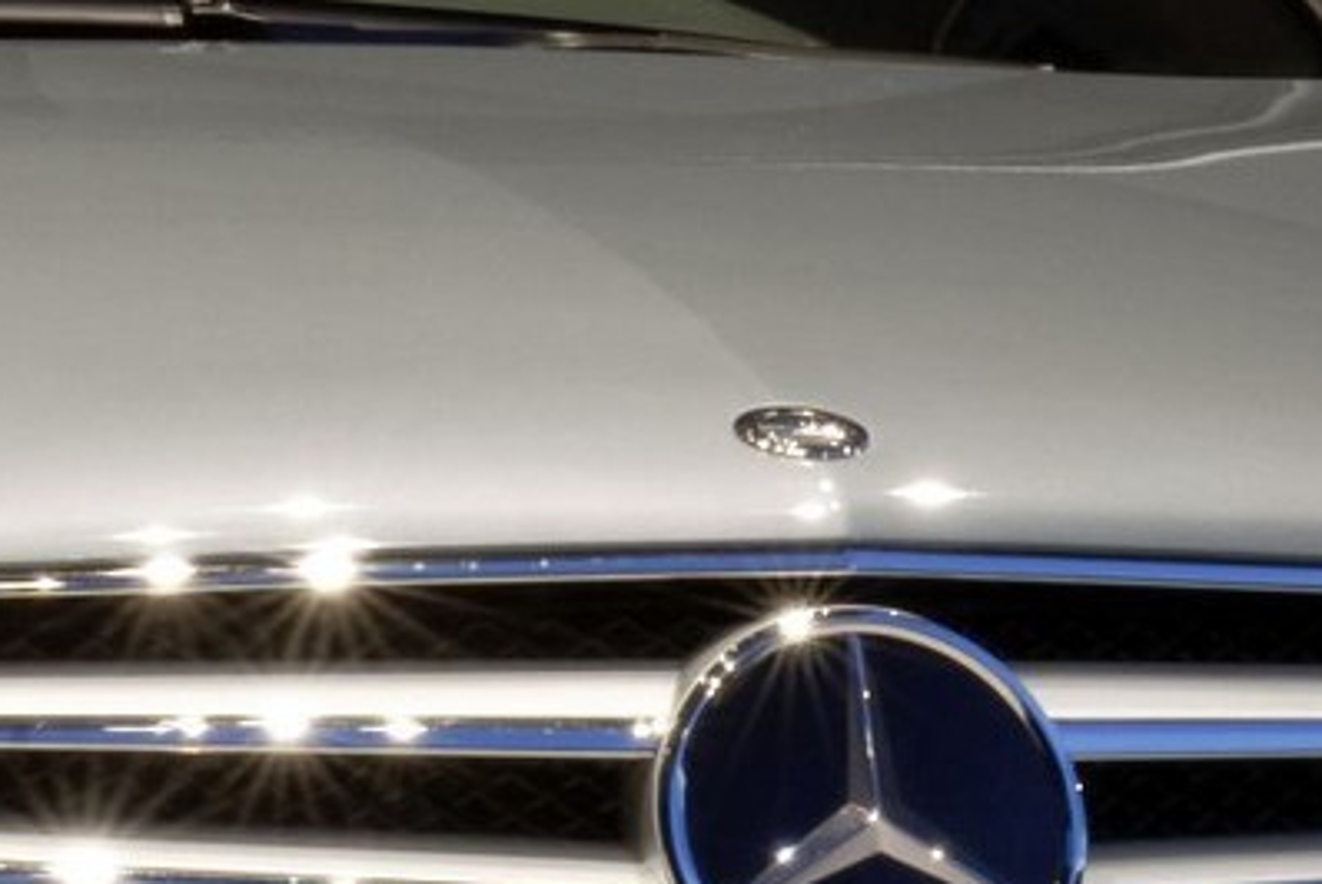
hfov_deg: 2.1
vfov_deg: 1.4
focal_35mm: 1004
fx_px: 36895
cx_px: 199
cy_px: 78
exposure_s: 6
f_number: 18
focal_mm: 160
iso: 100
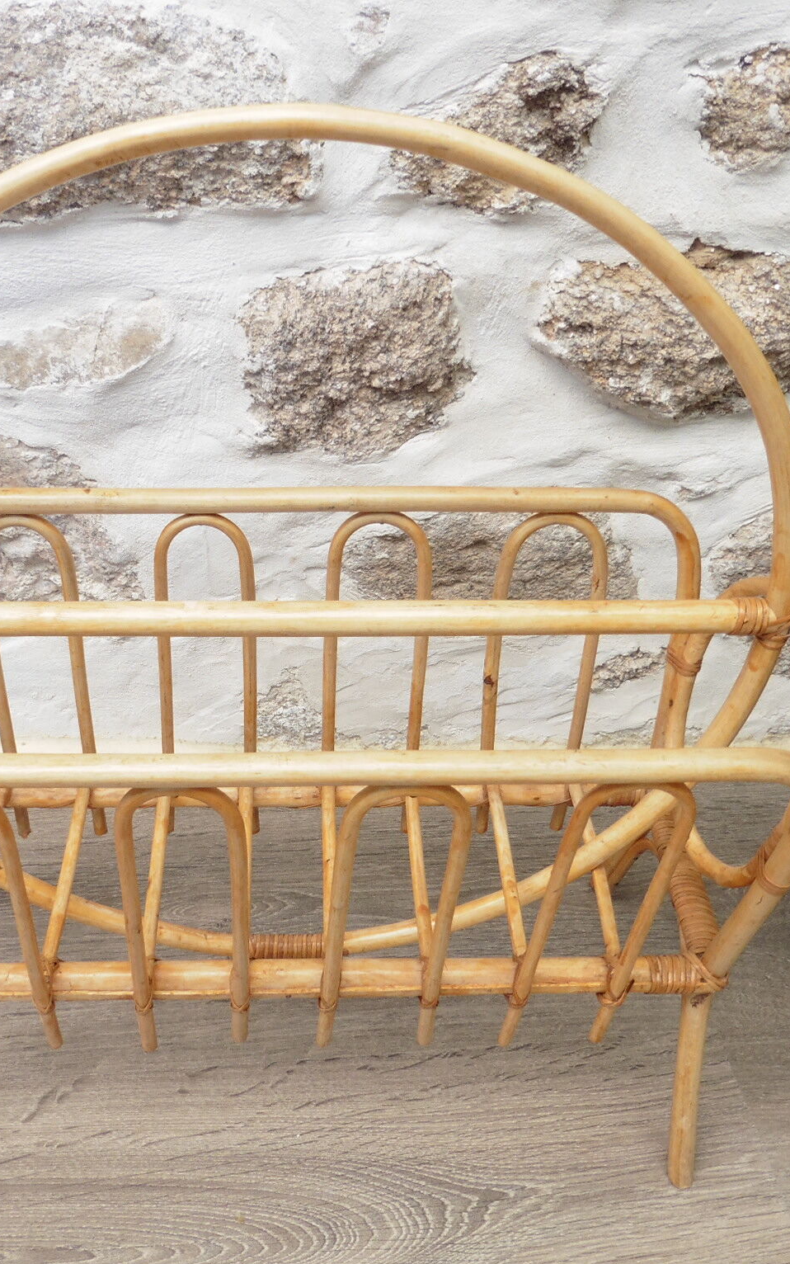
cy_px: 633
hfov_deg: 37.1
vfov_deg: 56.7
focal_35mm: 34
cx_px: 294
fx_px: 1171
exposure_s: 1/250
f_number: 4
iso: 100
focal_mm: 4.3
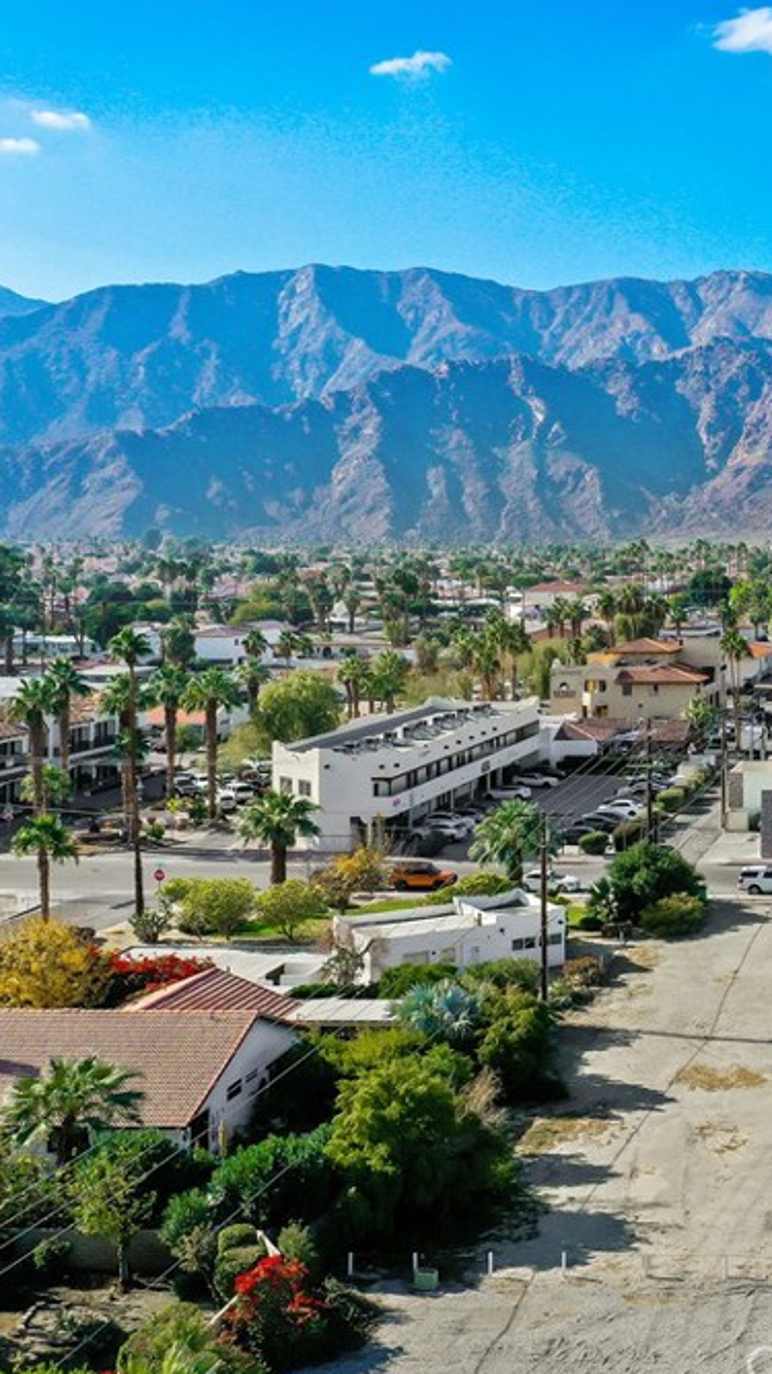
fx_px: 1640
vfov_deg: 45.5
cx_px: 904
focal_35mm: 45
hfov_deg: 24.3
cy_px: 692
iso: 100
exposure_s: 1/500
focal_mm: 10.26
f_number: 6.3
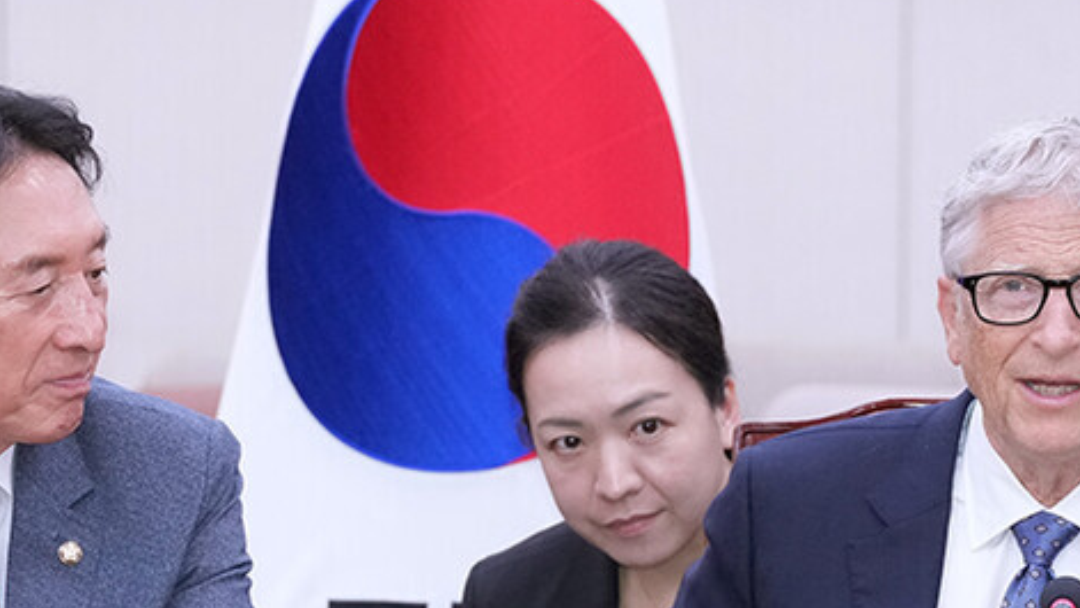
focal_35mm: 427
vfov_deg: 2.8
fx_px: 12229
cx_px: 546
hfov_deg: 5.1
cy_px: 372
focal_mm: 200
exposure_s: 1/125
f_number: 5.6
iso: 3200
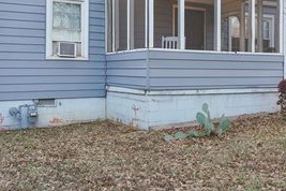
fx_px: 342
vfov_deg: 30.0
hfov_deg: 45.2
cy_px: 22
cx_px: 169
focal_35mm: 43
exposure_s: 1/15
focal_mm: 23
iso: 400
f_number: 8
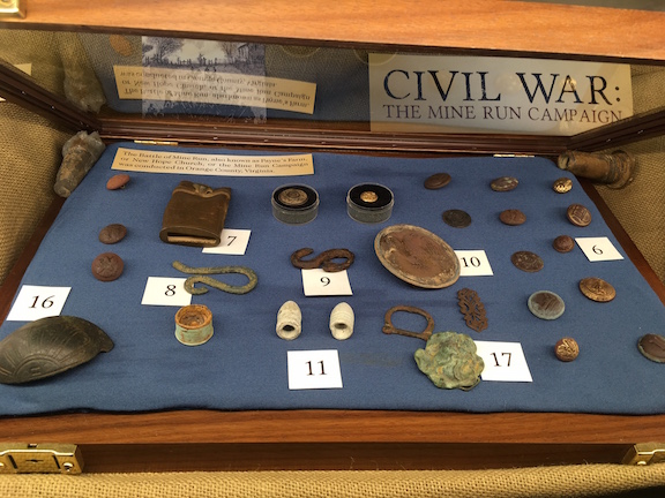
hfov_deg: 61.7
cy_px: 249
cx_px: 332
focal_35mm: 29
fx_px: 557
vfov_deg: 48.2
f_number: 2.2
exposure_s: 1/40
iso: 25
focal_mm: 4.15
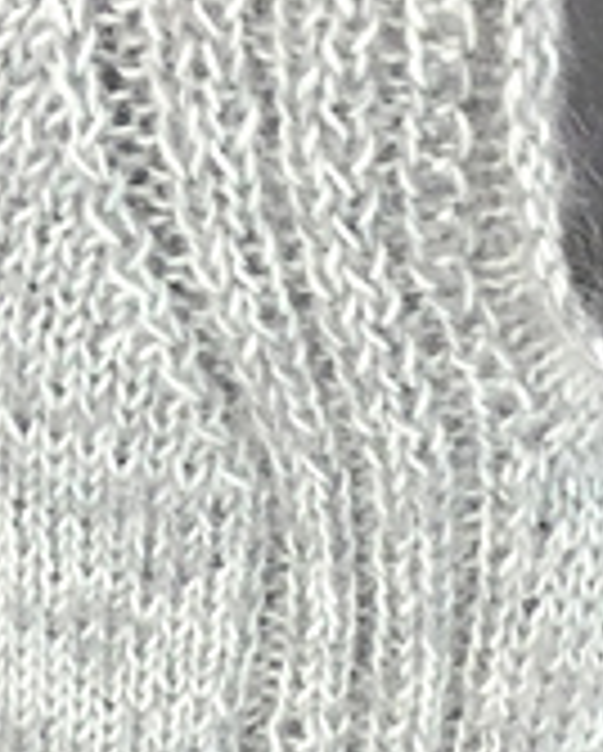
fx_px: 1559
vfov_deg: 25.9
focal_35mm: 70
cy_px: 23
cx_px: 416
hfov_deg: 21.8
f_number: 3.3
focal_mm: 4.3
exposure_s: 1/8
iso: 1600
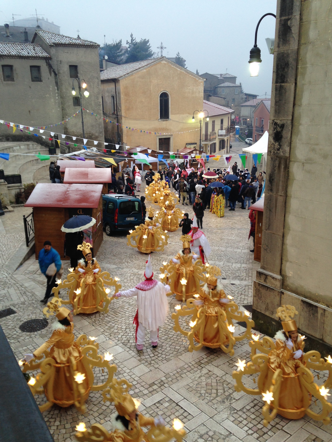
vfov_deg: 55.4
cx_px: 166
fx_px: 422
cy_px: 221
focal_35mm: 33
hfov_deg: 42.9
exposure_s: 1/20
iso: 50
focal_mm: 4.12
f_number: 2.4
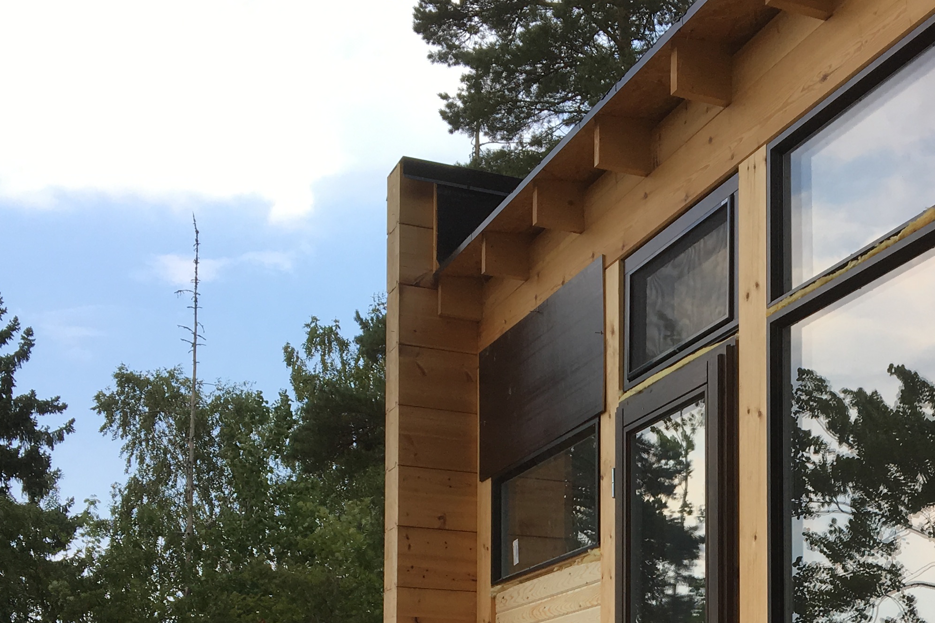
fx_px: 1584
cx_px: 701
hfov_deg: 32.3
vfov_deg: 21.0
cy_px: 705
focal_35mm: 61
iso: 25
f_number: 2.2
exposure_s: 1/447
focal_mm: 4.15
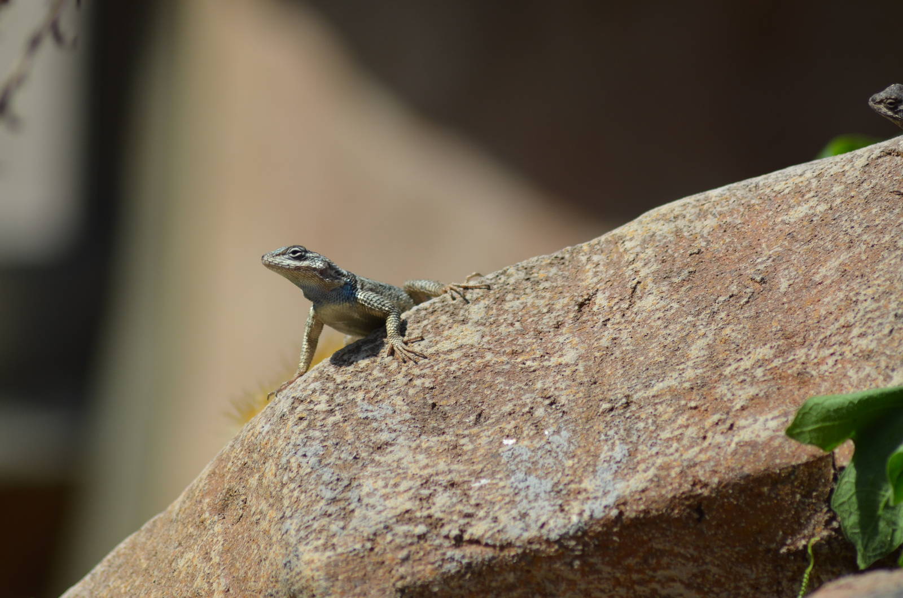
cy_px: 299
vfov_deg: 4.1
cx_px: 452
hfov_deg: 6.3
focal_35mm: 330
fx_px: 8261
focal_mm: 220
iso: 320
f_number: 5.6
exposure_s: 1/2000
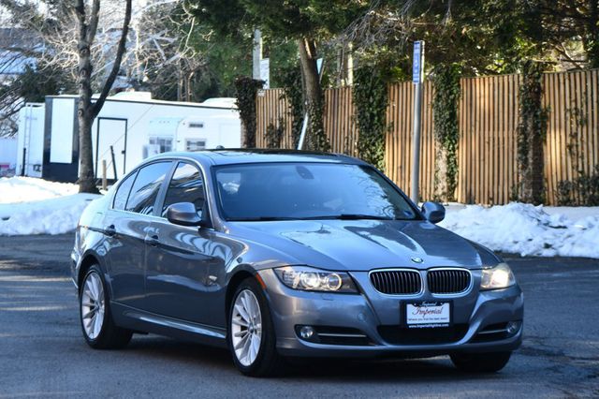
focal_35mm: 147
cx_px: 300
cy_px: 200
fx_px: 2445
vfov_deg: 9.3
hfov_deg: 14.0
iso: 320
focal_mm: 98
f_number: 5.6
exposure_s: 1/250
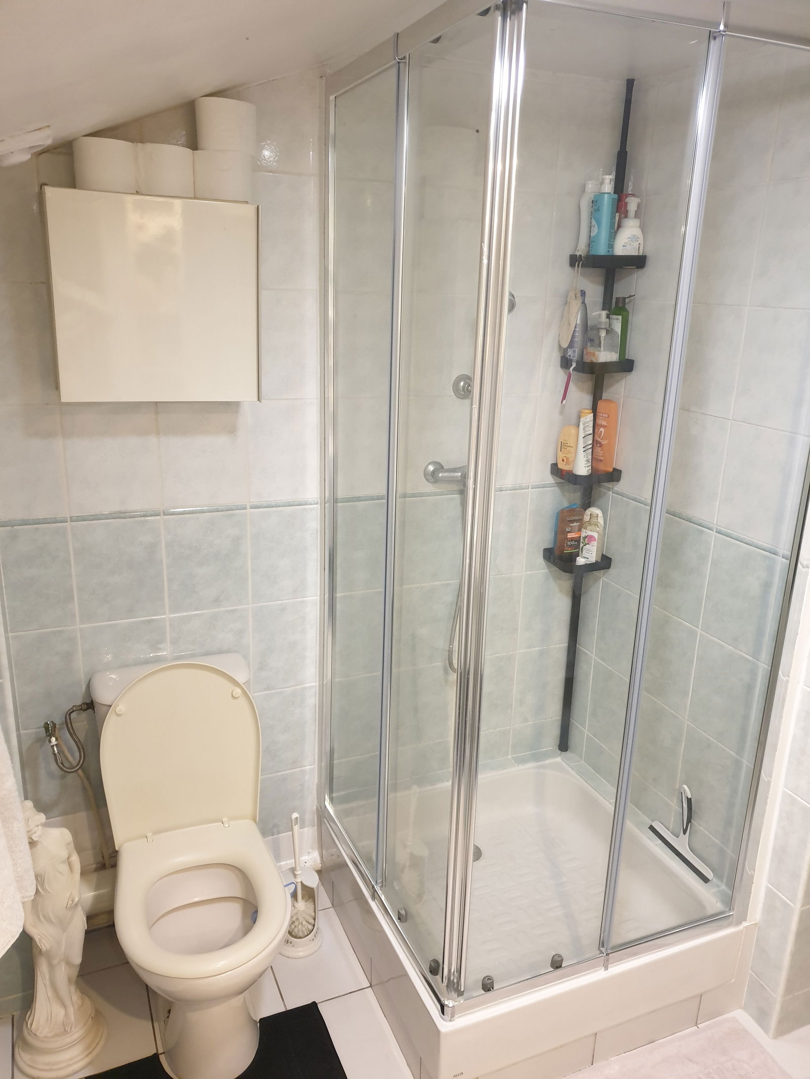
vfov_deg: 67.3
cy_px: 540
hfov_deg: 53.1
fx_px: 811
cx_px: 405
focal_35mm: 26
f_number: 1.5
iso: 320
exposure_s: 1/50
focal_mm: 4.3
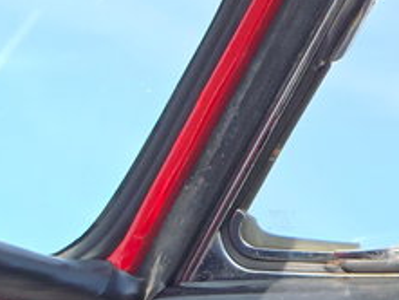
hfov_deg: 4.9
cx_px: -251
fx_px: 4602
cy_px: 497
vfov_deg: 3.7
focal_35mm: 399
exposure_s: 1/405
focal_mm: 18.6
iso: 64
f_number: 3.4
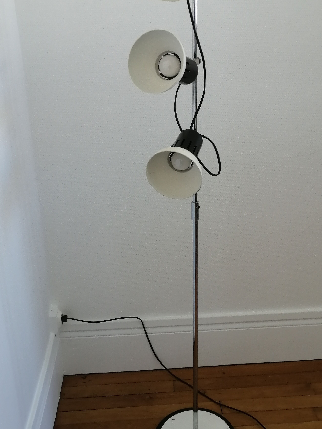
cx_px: 174
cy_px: 198
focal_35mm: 41
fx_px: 509
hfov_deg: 35.1
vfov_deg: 45.7
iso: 125
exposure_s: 1/50
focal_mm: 3.96
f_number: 1.8
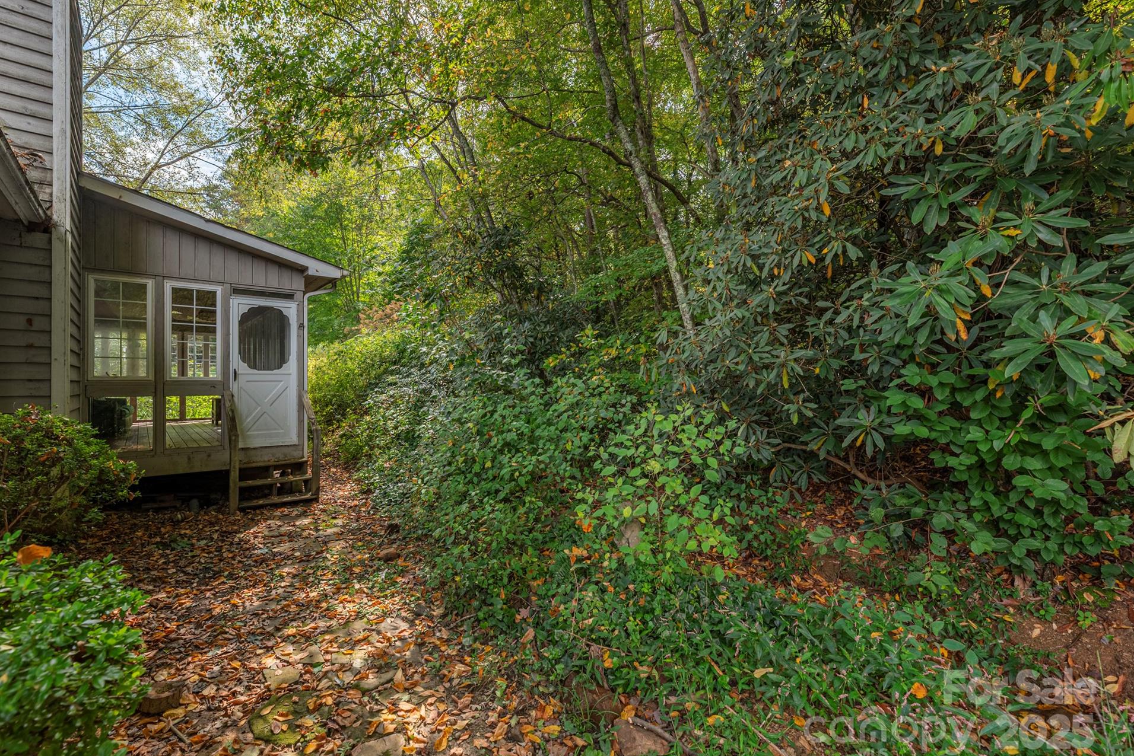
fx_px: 473
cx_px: 532
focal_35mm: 15
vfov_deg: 77.4
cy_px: 377
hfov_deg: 100.3
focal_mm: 14
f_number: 7.1
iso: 320
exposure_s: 1/1000
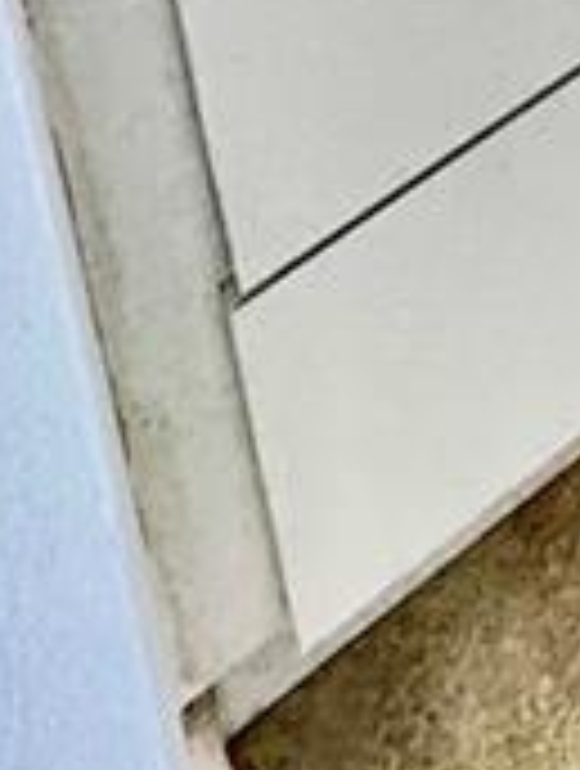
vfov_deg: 10.5
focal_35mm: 98
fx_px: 2181
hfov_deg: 11.2
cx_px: 1605
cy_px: -1725
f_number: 2.2
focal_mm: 2.22
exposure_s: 1/120
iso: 64
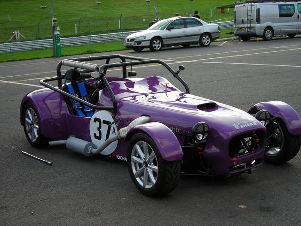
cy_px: 113
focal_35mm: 65
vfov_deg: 22.6
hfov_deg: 29.8
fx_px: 565
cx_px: 150
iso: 50
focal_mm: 10.8
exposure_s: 1/197
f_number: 3.9
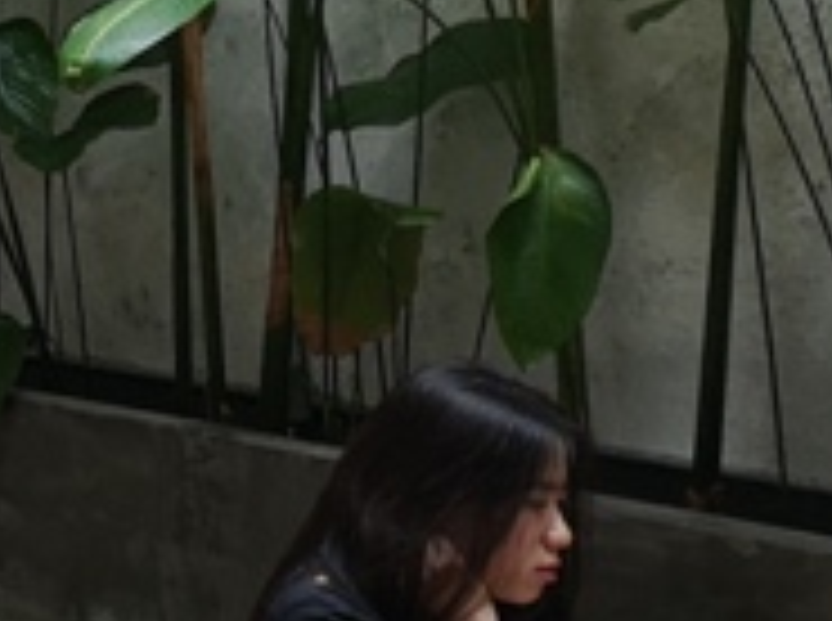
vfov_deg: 12.3
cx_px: -899
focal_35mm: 117
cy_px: -171
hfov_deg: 13.9
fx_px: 2807
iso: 100
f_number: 1.8
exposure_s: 1/50
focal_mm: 3.95
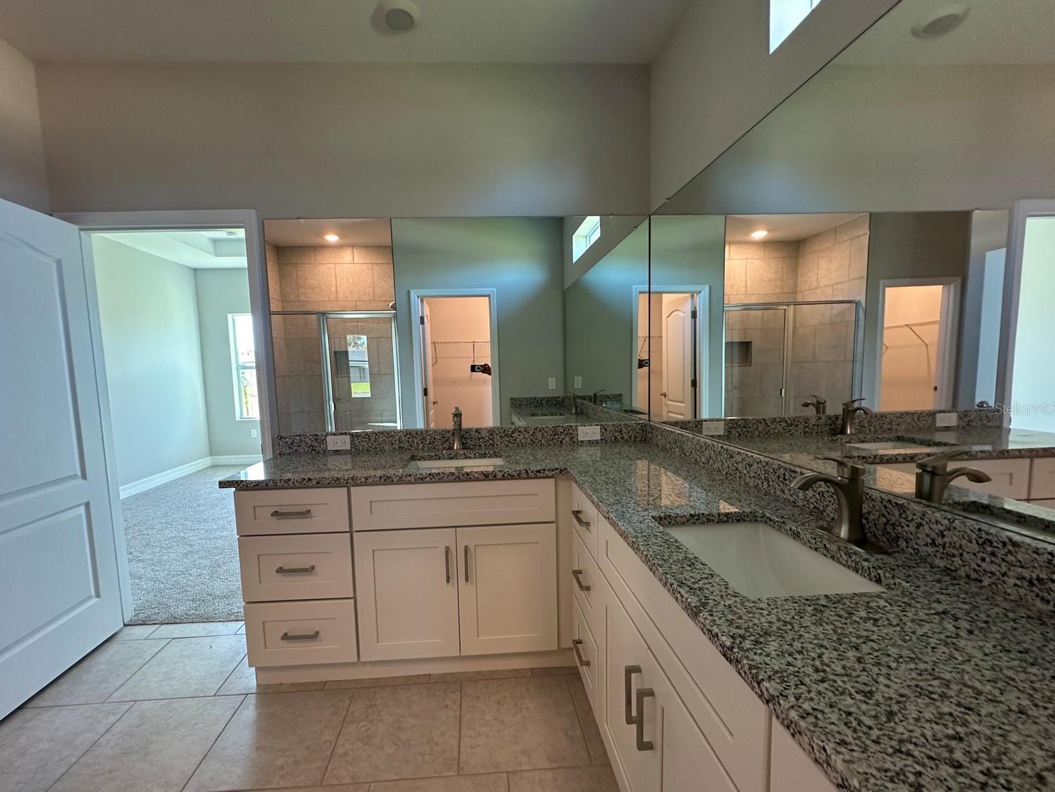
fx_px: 457
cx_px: 496
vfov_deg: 81.7
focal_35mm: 15
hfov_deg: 98.1
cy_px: 408
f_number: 2.2
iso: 200
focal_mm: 2.22
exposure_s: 1/60
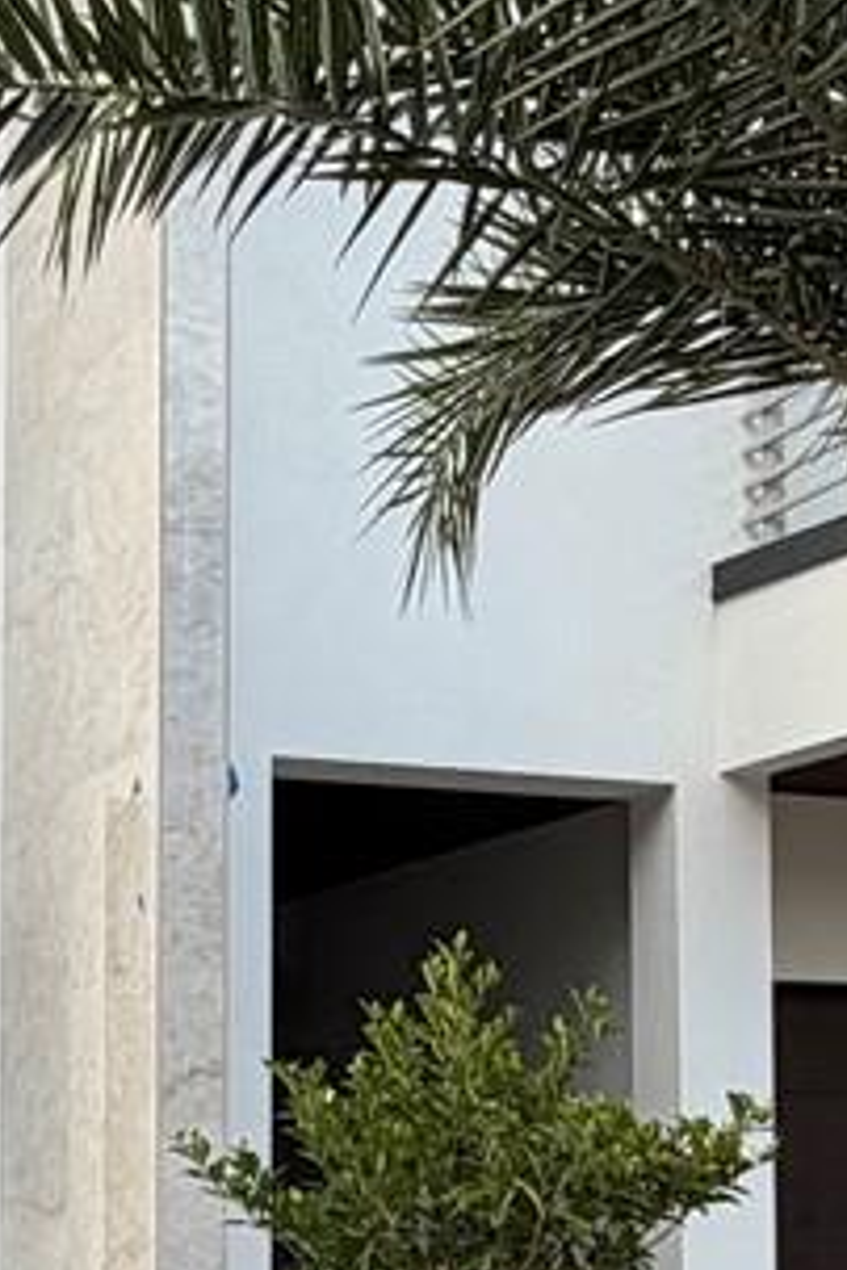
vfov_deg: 25.8
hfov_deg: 17.7
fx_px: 2717
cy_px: 1023
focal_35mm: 77
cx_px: 256
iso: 50
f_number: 2.2
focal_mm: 2.22
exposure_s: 1/260
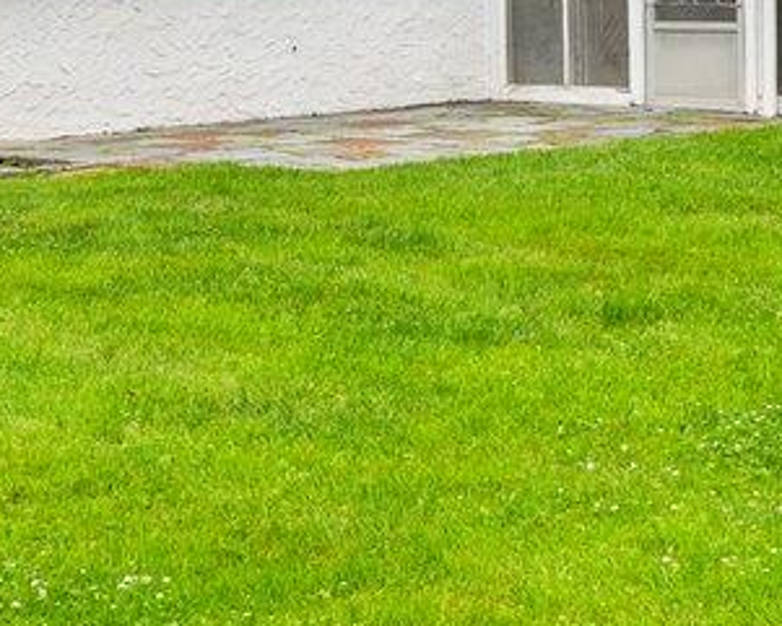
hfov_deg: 18.8
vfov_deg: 13.8
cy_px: -414
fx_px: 2361
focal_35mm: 102
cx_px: 346
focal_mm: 16
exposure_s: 1/80
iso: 100
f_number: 9
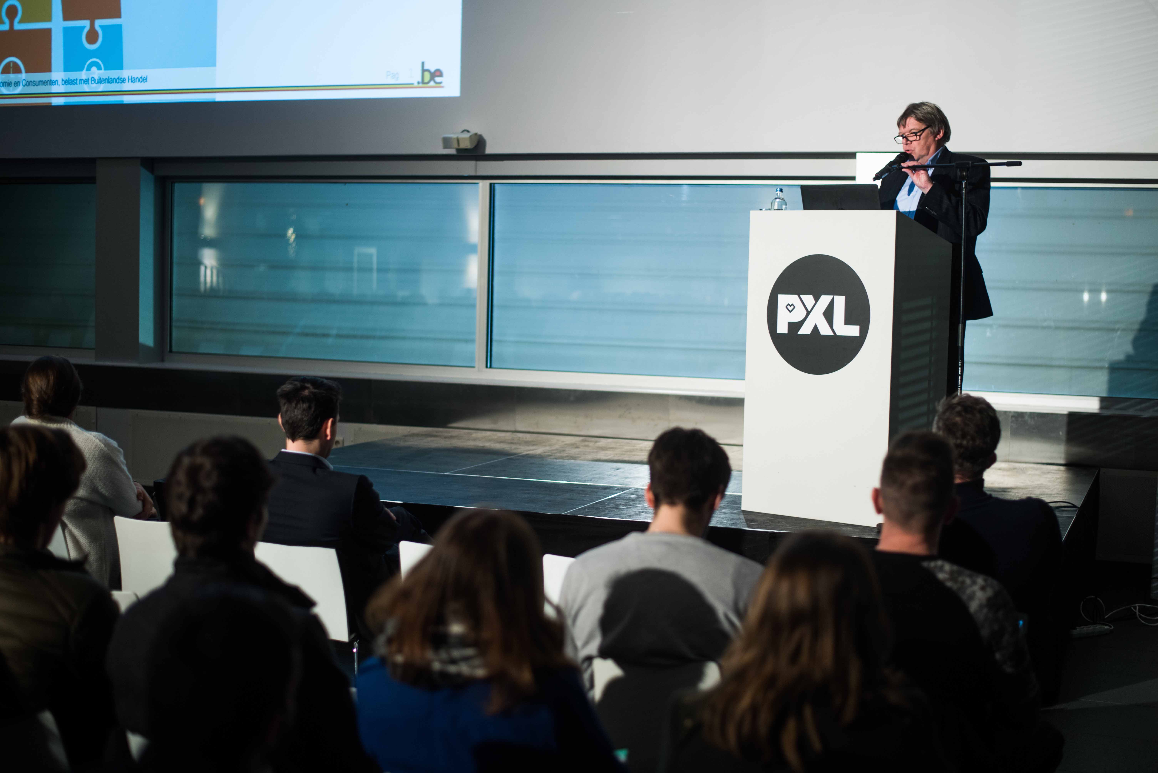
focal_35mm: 50
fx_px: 1609
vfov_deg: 27.0
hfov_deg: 39.6
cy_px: 386
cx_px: 579
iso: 400
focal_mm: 50
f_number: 1.8
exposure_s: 1/80
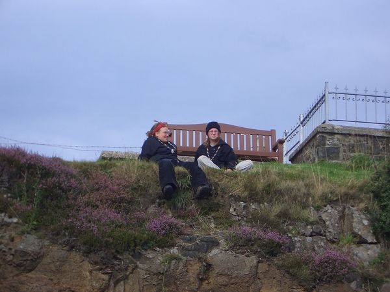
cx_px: 195
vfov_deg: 14.1
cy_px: 146
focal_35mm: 105
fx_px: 1183
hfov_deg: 18.7
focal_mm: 17.4
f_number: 4.8
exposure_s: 1/400
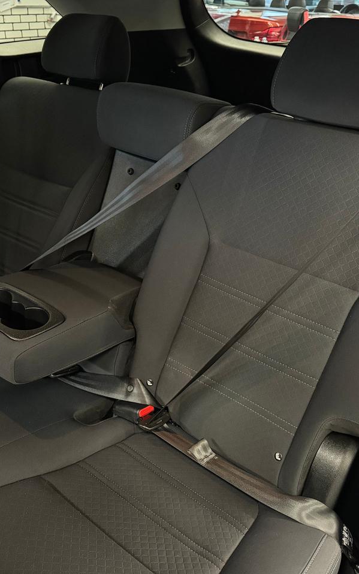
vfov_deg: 56.7
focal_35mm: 34
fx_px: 532
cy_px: 287
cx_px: 182
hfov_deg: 37.3
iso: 1250
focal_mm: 6.76
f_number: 1.78
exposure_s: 1/30
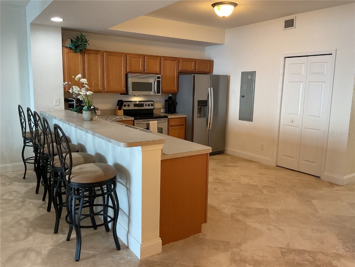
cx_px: 178
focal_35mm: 29
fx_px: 297
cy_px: 134
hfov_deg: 61.7
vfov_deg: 48.2
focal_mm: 3
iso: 100
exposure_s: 1/60
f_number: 1.8
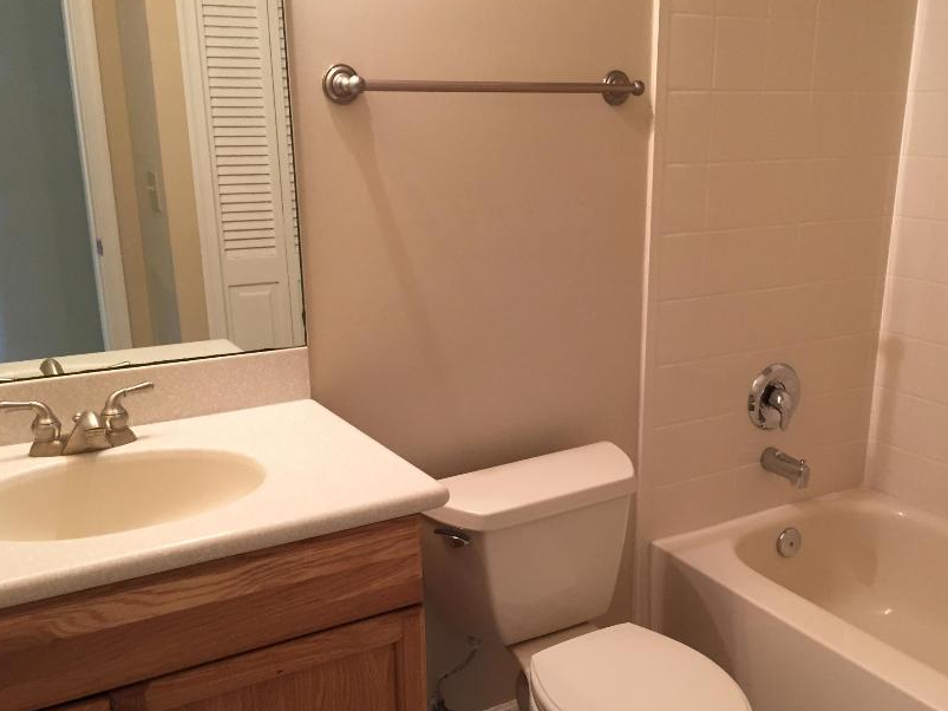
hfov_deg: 49.9
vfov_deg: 38.5
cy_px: 425
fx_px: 1013
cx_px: 558
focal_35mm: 37
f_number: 2.2
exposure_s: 1/30
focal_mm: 4.15
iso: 100
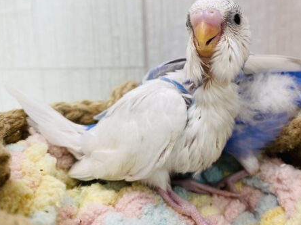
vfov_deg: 39.3
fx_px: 313
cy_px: 78
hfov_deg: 51.1
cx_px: 174
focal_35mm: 36
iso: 40
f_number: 1.8
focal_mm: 4.25
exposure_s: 1/100
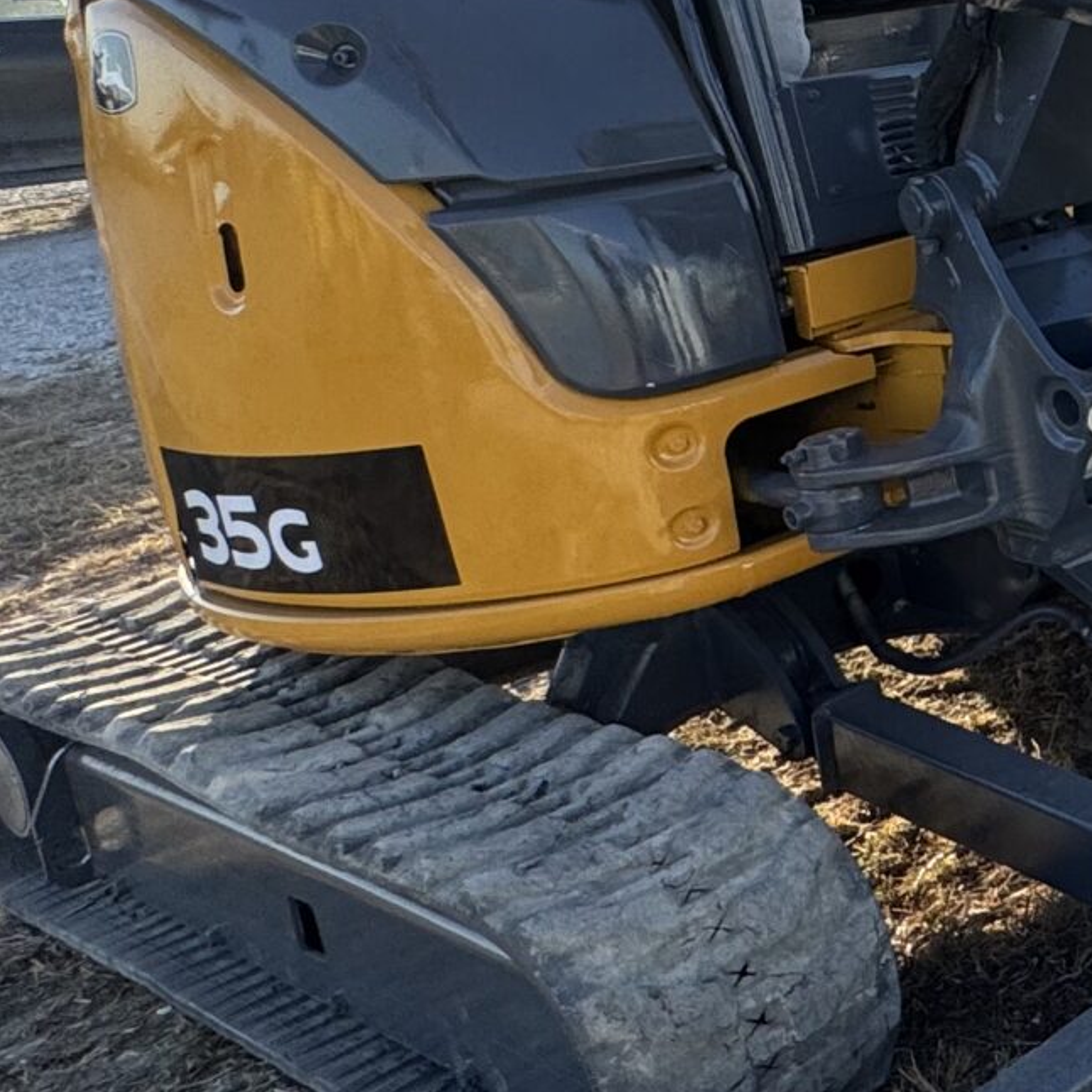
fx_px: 1749
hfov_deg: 22.7
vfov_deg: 33.0
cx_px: 1890
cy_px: 122
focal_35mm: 49
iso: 40
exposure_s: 1/641
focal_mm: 2.22
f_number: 2.2
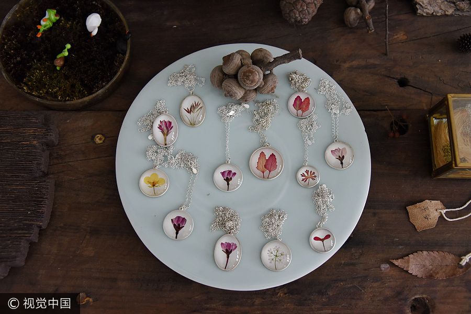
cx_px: 236
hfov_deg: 50.7
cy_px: 157
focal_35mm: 38
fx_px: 497
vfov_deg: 35.1
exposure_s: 1/125
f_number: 4.5
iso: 2000
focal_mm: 38
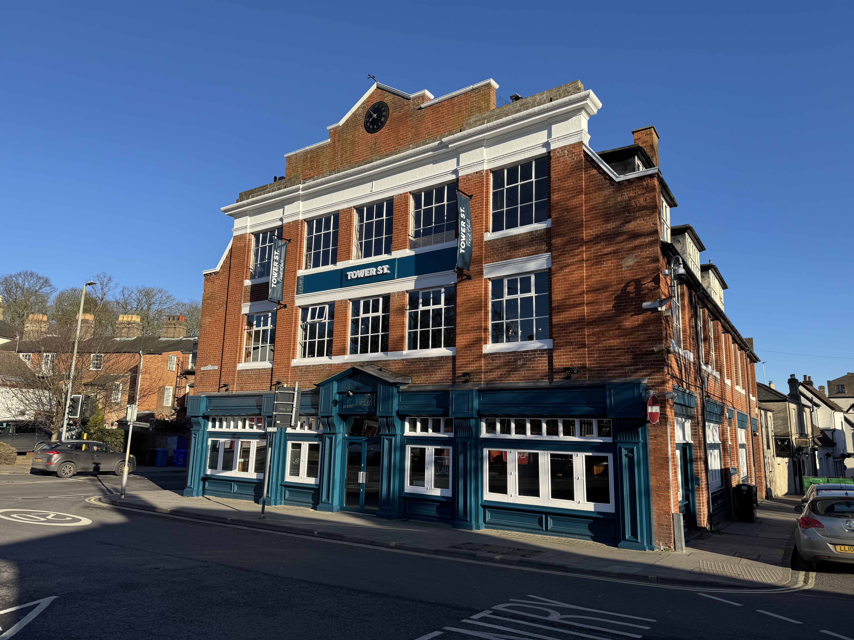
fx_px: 592
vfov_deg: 56.8
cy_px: 320
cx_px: 427
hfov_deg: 71.6
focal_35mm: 24
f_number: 1.78
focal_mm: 6.76
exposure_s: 1/3247
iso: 80
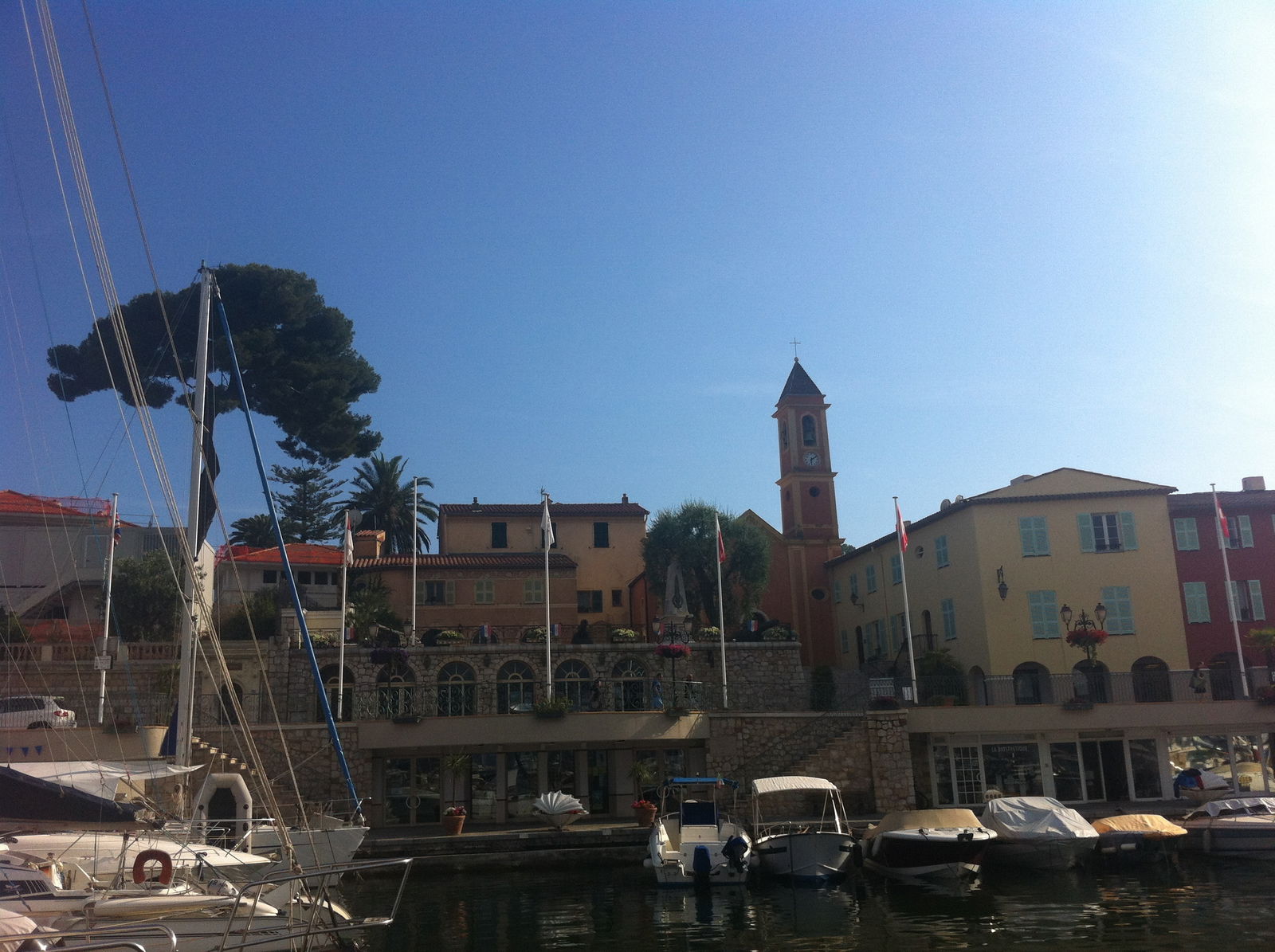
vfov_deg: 40.6
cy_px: 476
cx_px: 638
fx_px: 1287
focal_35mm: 35
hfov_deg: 52.7
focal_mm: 3.85
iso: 80
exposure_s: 1/2011
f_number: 2.8
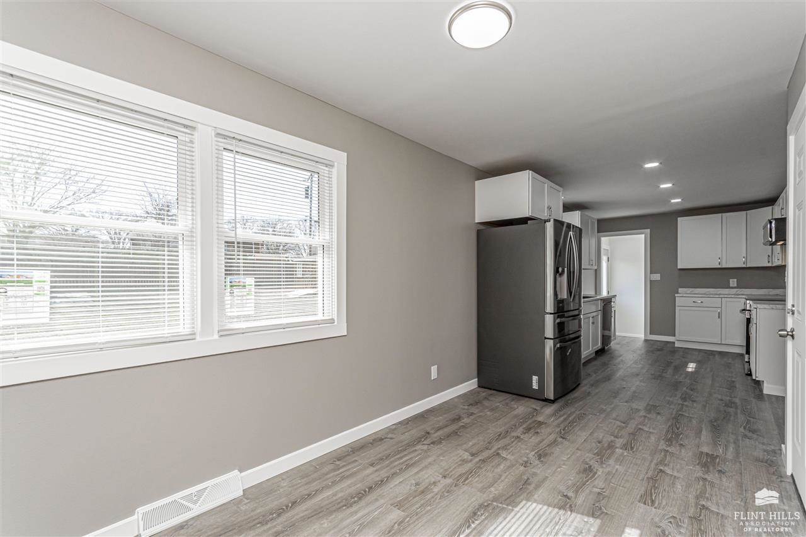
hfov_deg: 100.4
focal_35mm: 15
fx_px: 336
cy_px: 268
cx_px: 403
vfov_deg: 77.3
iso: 160
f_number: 11
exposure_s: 1/60
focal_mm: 10
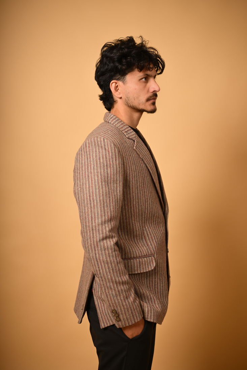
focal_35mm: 50
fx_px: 515
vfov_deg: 39.6
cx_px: 124
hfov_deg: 27.0
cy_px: 185
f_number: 2.2
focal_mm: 50
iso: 160
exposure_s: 1/1000
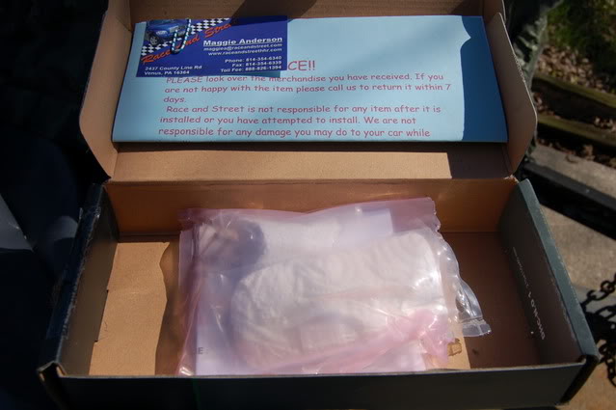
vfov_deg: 34.2
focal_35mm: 39
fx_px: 667
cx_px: 308
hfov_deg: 49.6
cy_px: 205
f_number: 11
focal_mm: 26
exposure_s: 1/500
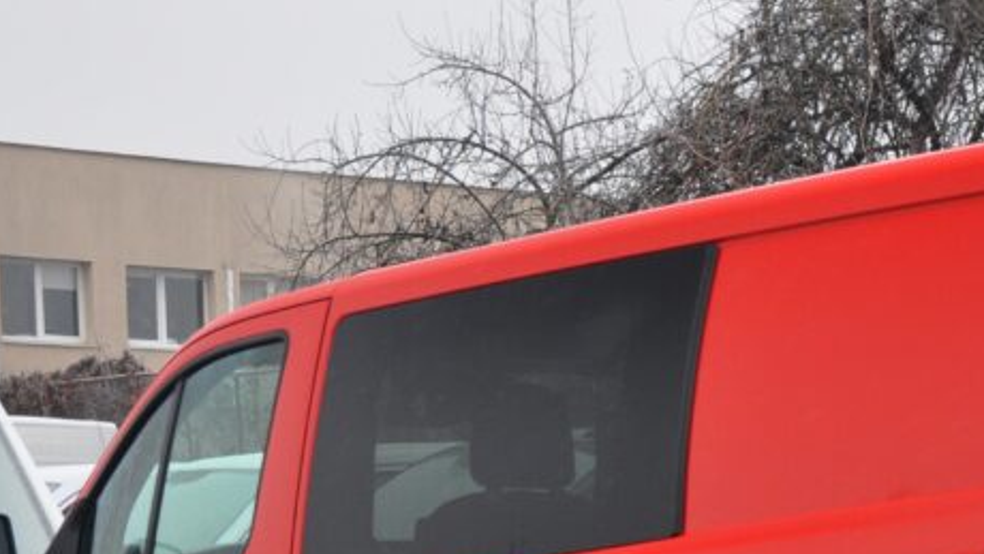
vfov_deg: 9.7
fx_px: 3188
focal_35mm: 122
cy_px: 721
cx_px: 935
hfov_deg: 17.2
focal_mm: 35
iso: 500
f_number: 4.5
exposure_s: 1/80
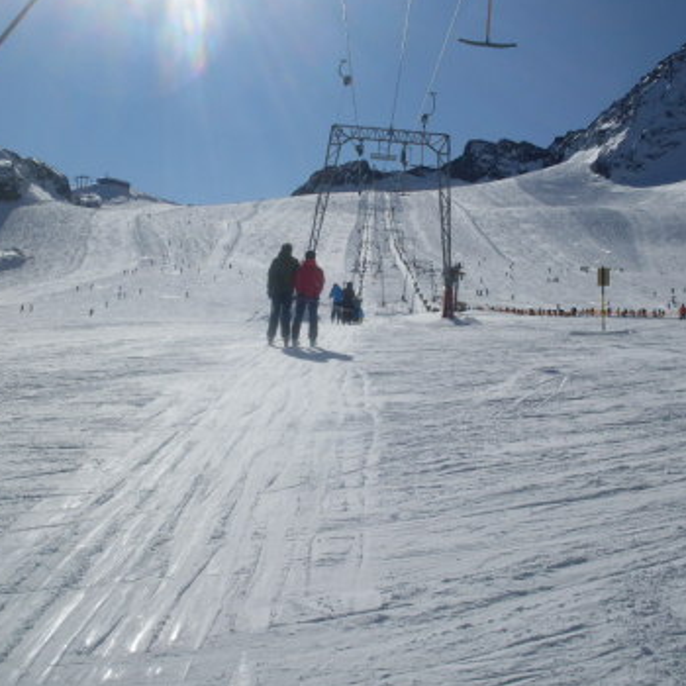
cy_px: 341
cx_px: 316
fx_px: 1031
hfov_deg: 36.8
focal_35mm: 46
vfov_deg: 36.8
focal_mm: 6.3
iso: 80
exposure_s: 1/1000
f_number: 8.4
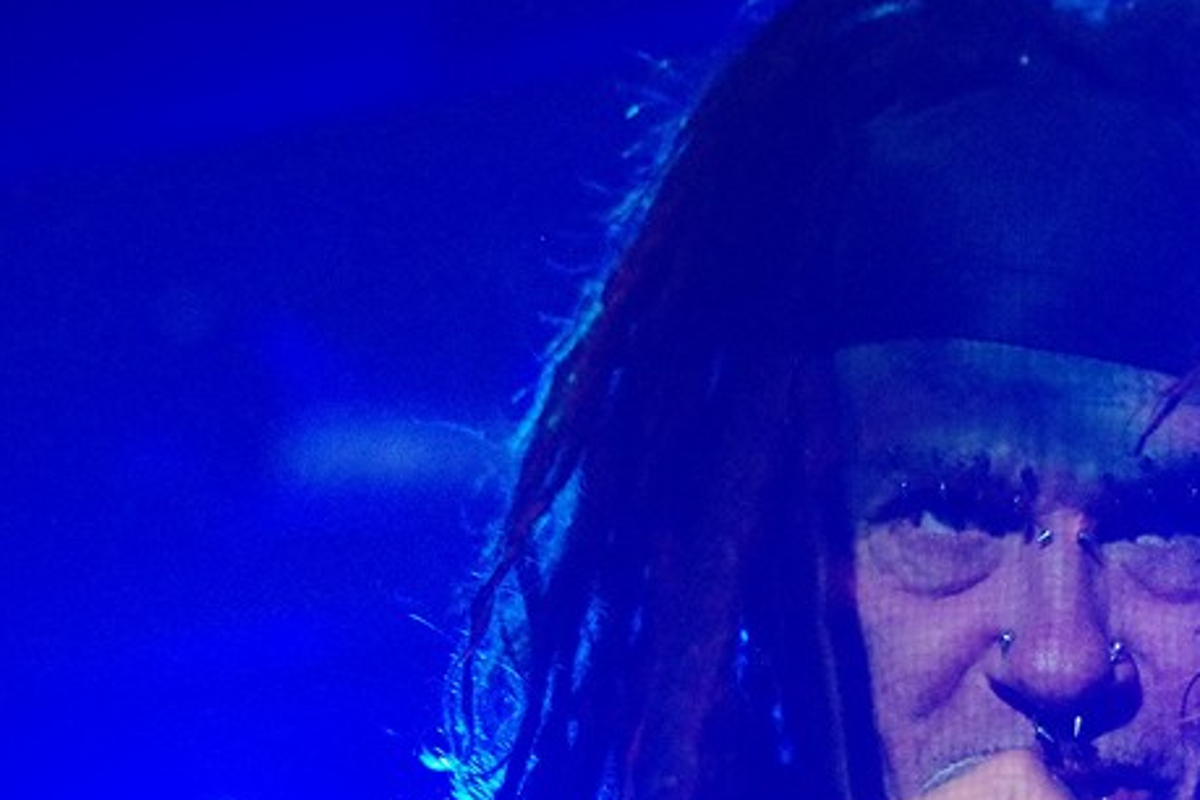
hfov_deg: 13.8
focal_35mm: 147
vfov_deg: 9.3
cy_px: 573
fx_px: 4900
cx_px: 1145
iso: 6400
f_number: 2.5
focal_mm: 50
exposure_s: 1/400
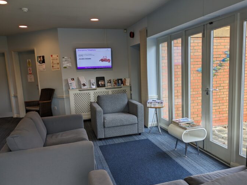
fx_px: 214
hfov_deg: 59.7
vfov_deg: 46.7
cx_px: 141
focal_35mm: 30
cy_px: 100
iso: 47
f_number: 1.89
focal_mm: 5.43
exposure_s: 1/100
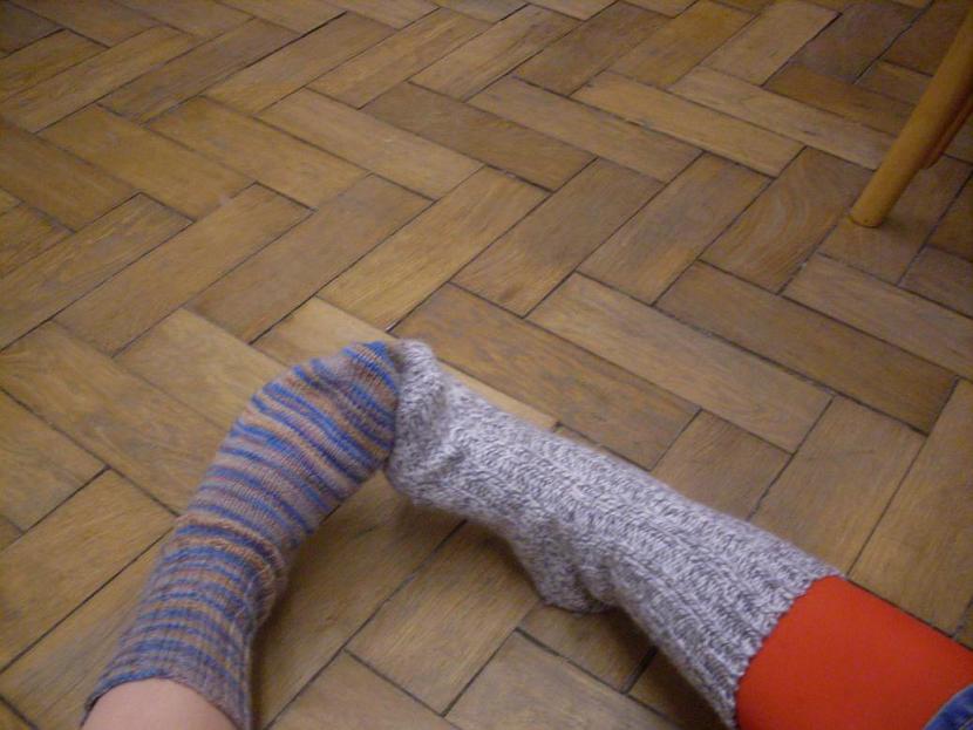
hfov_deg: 49.0
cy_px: 365
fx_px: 1068
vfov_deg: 37.7
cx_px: 486
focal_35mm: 38
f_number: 2.8
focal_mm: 6.3
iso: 200
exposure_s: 1/15
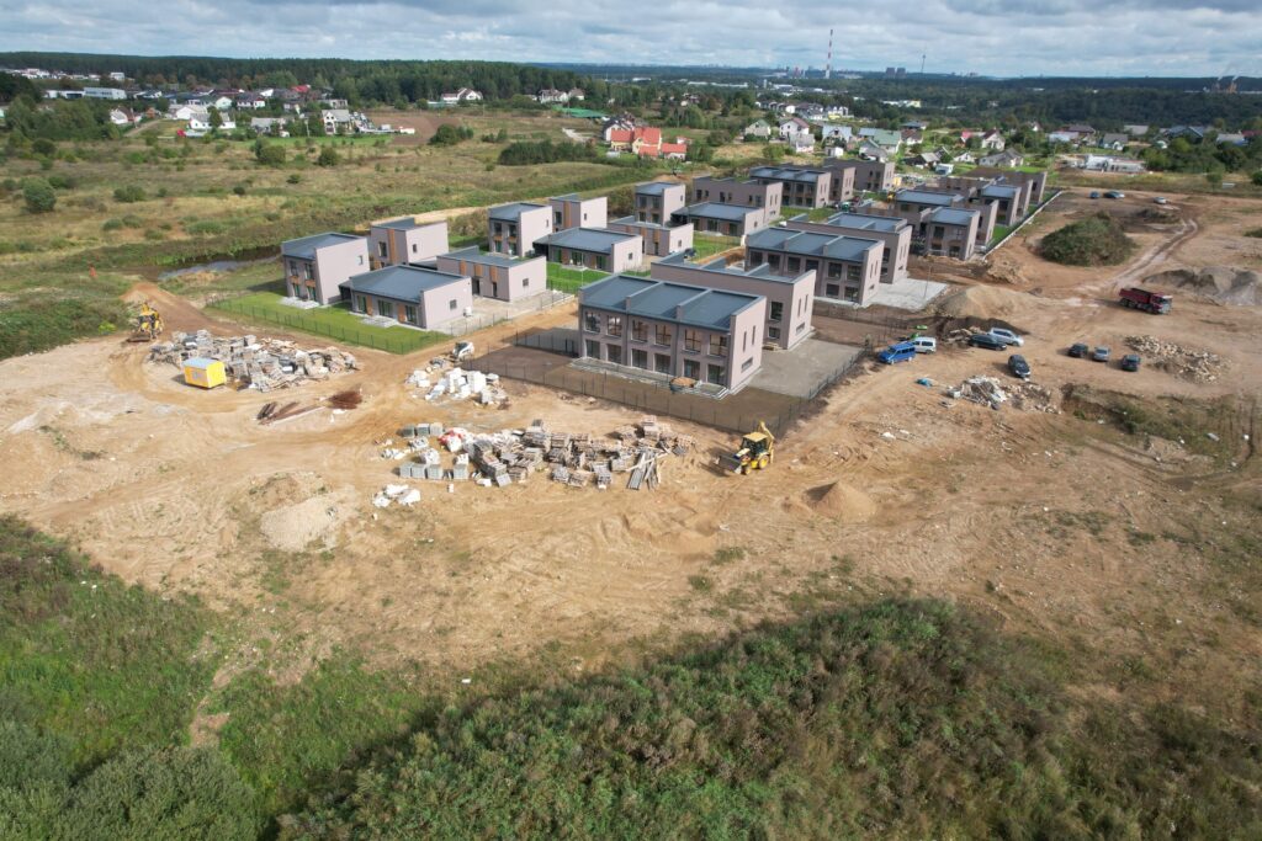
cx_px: 631
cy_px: 420
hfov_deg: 78.6
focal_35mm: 22
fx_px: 771
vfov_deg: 57.2
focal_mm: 8.38
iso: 100
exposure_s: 1/1250
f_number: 2.8
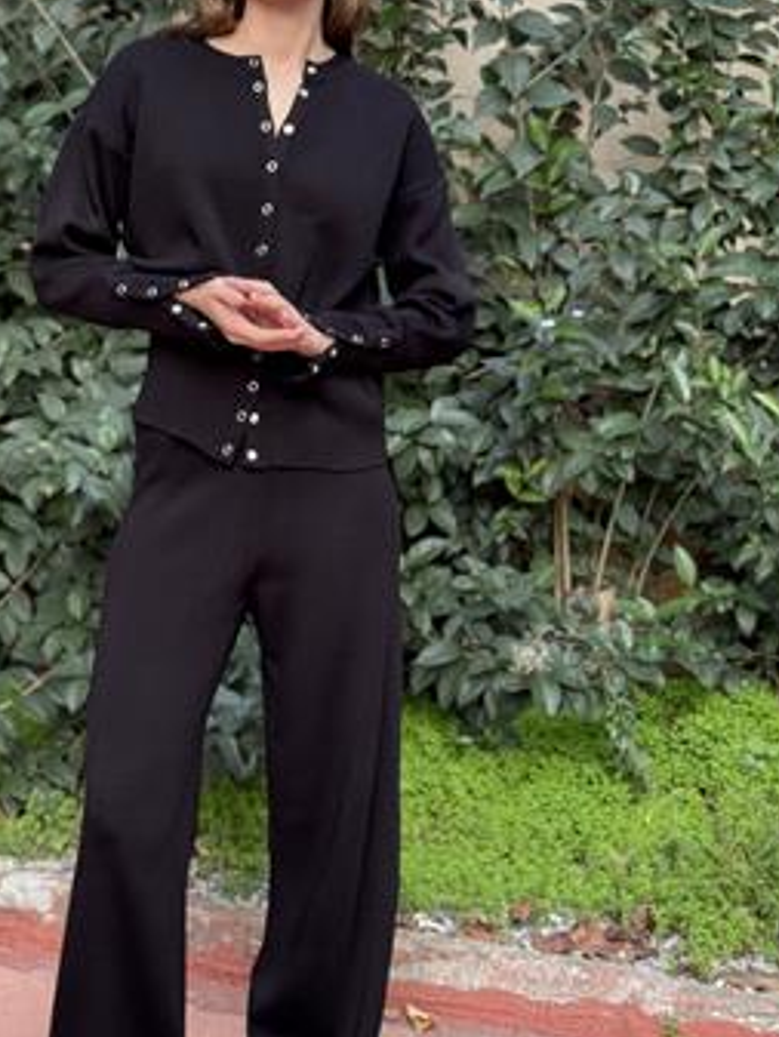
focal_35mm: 76
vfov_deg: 25.6
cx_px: 259
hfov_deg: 19.3
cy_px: 432
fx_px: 2279
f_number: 1.78
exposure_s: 1/278
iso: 64
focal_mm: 6.76
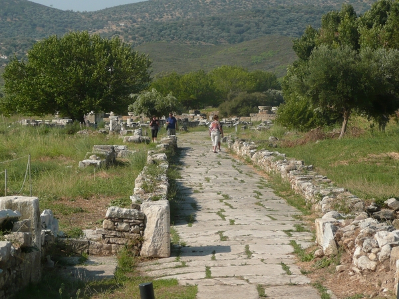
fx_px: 1429
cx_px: 200
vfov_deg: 12.0
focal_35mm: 124
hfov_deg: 15.9
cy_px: 150
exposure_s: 1/640
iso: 100
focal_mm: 16.9
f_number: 4.7
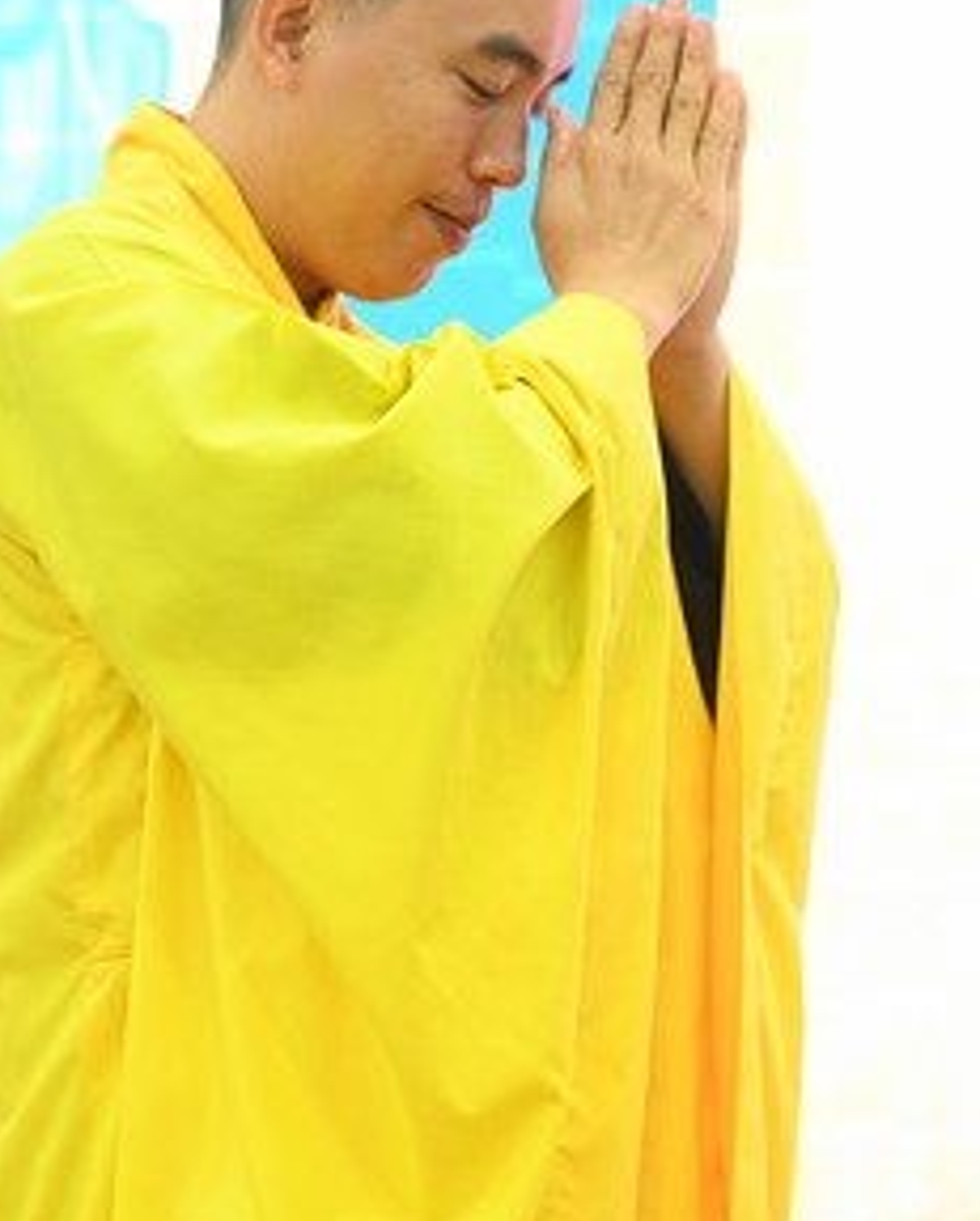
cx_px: 560
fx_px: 8036
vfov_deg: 8.7
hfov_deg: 7.0
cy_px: 394
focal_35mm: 222
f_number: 4
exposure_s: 1/160
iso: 5000
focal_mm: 105
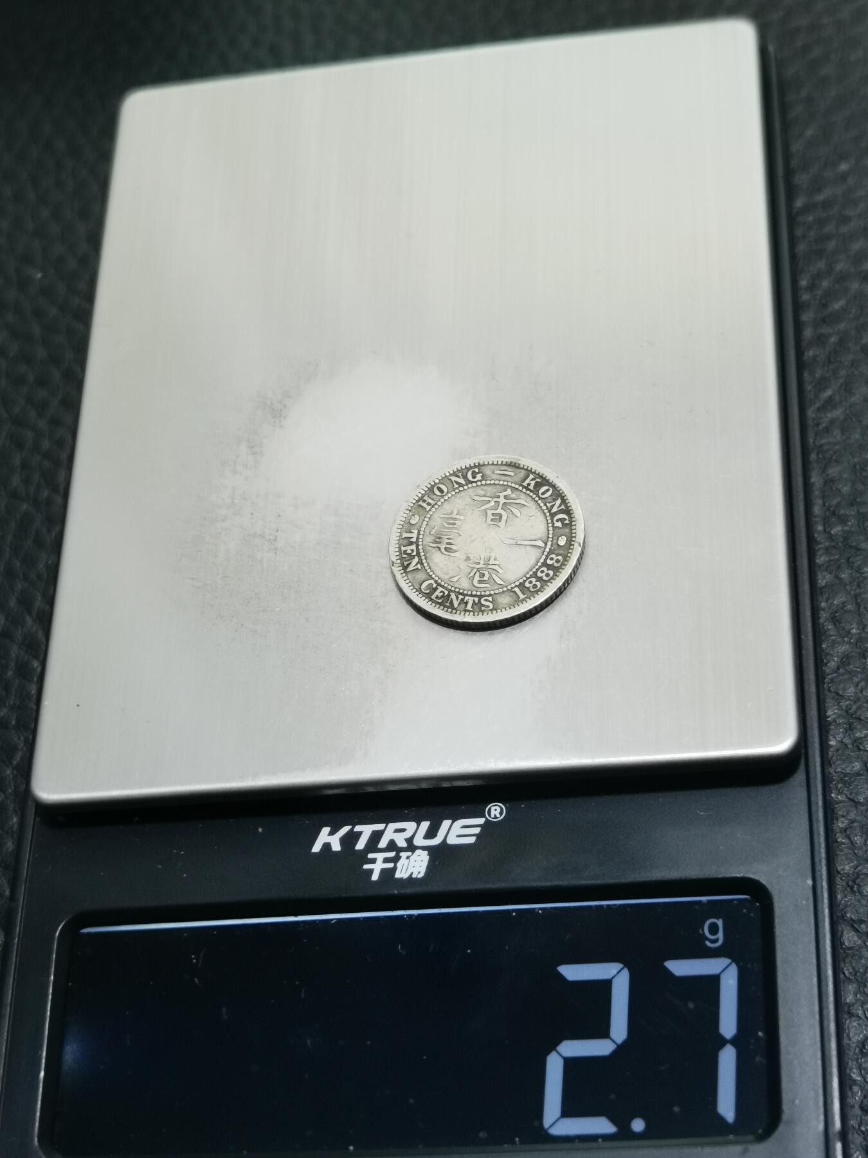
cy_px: 579
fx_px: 2039
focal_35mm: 61
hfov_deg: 24.0
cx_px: 434
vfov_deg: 31.7
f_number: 1.9
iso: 160
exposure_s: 1/100
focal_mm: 6.67
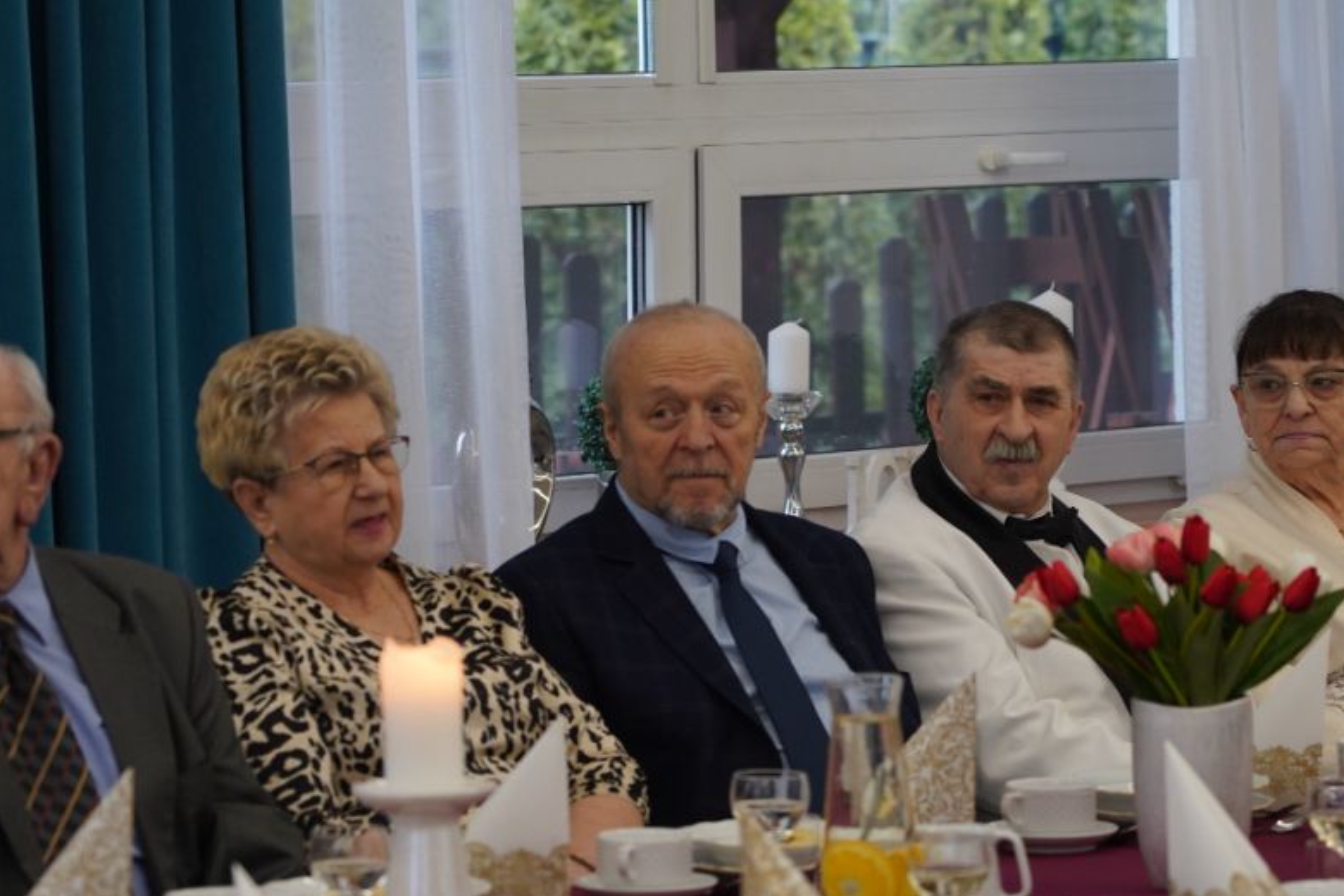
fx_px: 6533
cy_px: 523
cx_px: 827
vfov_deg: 7.8
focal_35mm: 175
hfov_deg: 11.7
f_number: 4
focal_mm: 105
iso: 1000
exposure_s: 1/125
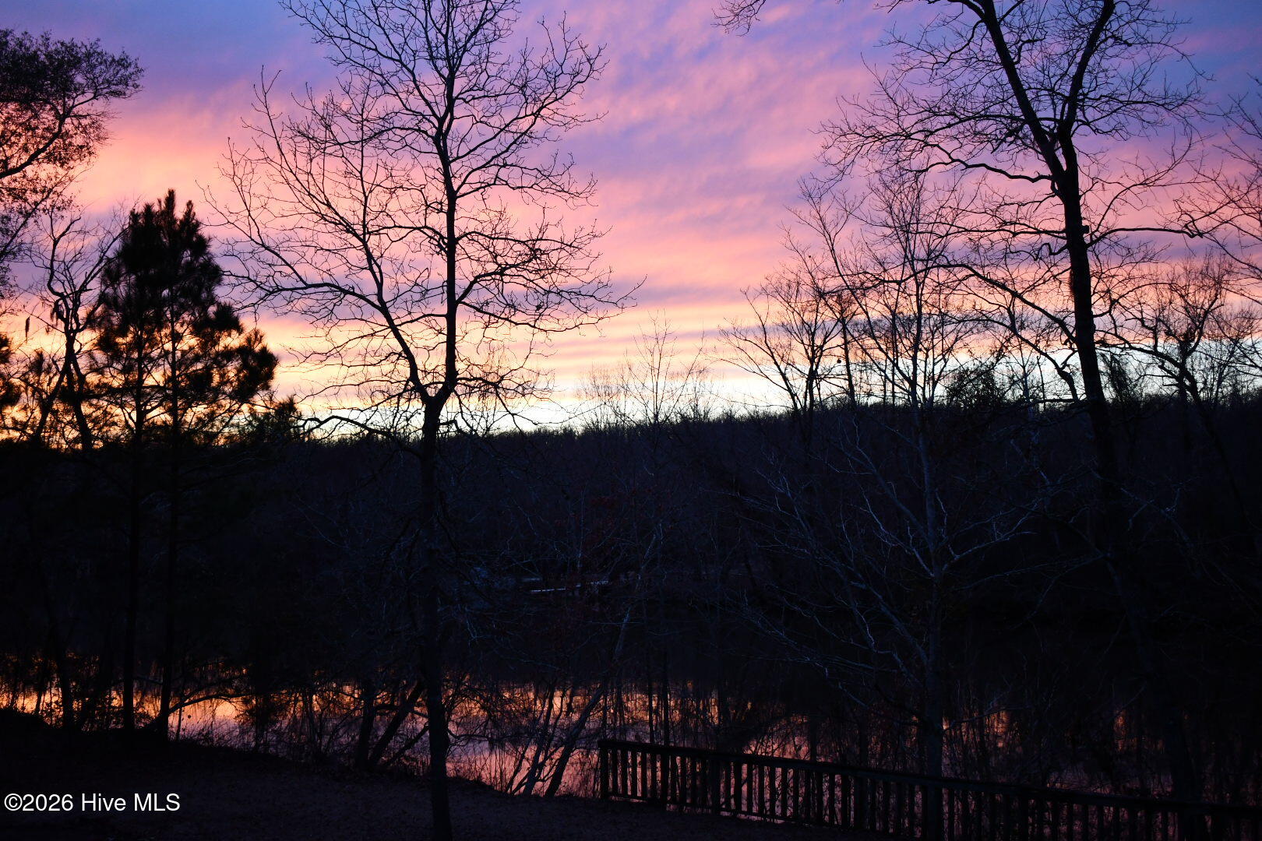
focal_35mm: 43
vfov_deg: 31.2
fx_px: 1507
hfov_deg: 45.4
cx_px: 631
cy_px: 420
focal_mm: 29
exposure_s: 1/125
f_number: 4.2
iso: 1400
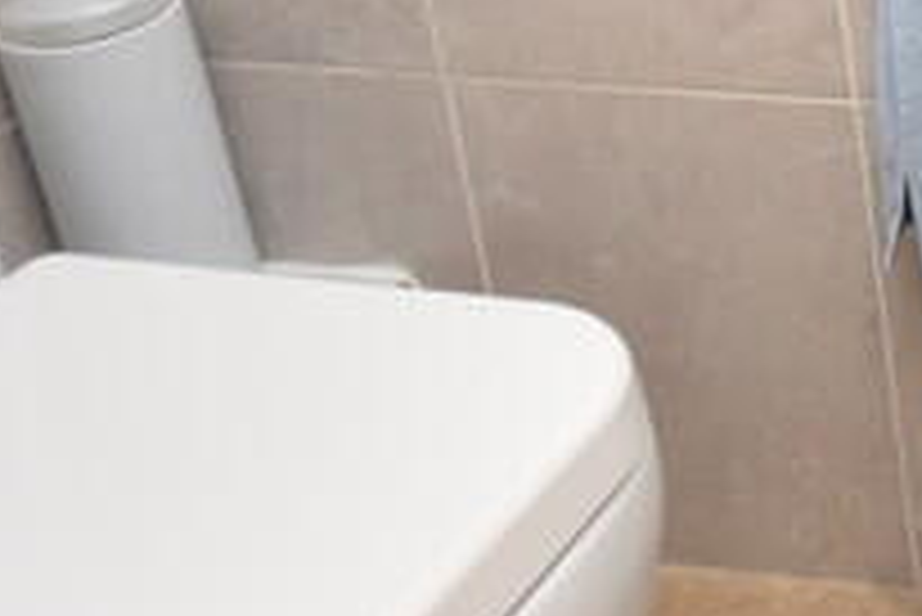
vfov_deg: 16.9
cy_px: -236
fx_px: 1922
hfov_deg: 20.8
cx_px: 1547
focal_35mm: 75
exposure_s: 1/125
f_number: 4
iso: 800
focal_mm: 10
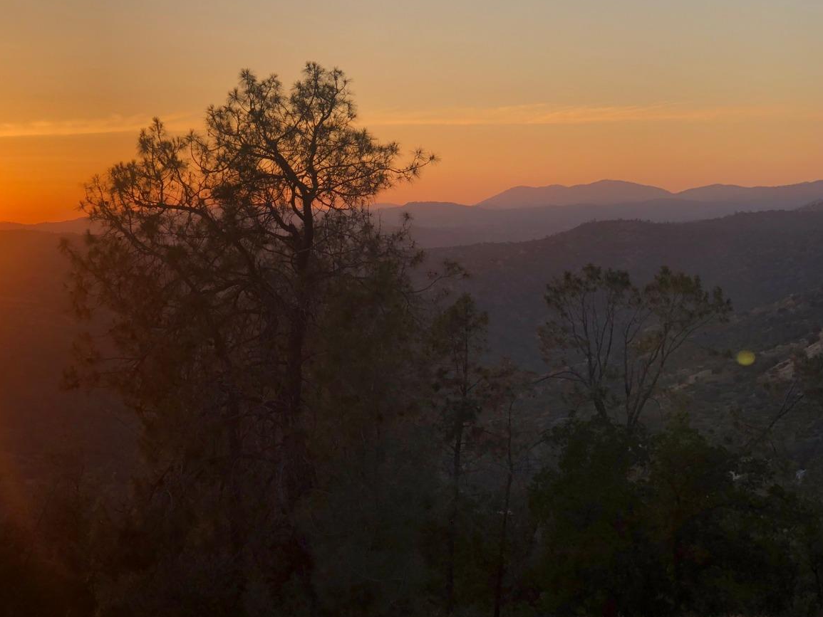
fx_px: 1760
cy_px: 294
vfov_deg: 19.9
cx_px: 304
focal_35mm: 74
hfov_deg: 26.2
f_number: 2.8
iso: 20
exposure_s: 1/236
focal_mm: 6.6
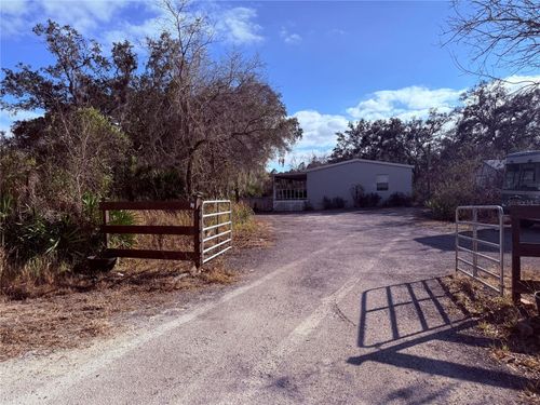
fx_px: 374
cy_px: 202
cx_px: 270
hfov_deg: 71.6
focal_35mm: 24
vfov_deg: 56.8
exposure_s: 1/5319
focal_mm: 6.76
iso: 100
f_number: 1.78
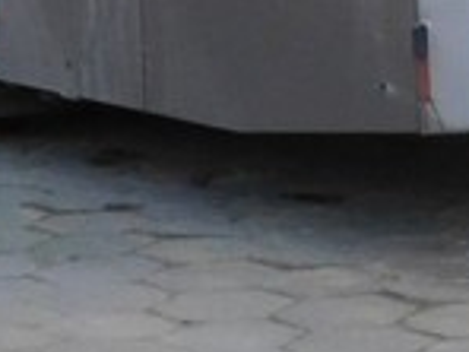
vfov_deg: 5.8
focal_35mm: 243
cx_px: 117
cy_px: -588
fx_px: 3292
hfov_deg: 8.1
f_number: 3.9
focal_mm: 7.1
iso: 280
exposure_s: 1/250
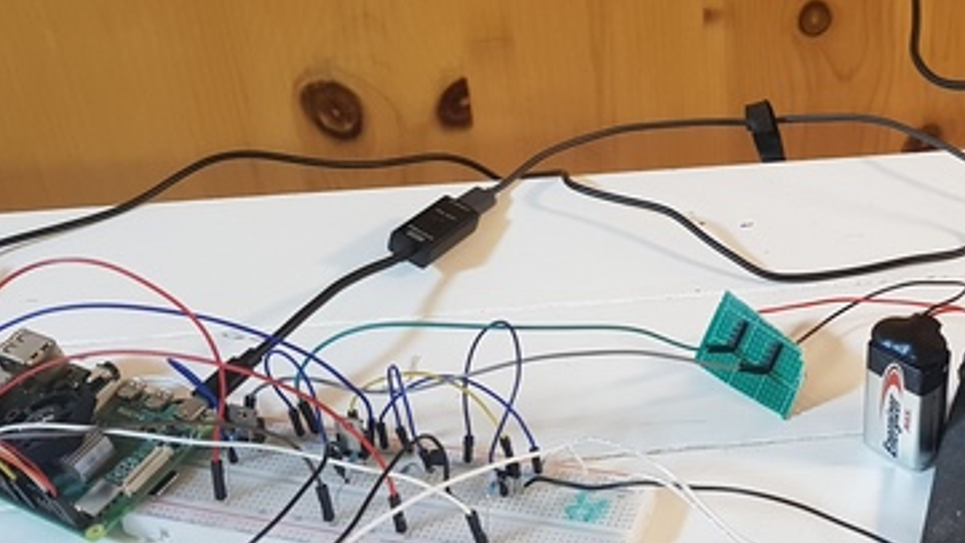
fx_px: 1535
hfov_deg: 33.6
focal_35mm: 60
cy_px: 239
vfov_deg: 20.0
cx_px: 807
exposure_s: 1/17
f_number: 1.7
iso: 200
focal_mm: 4.3
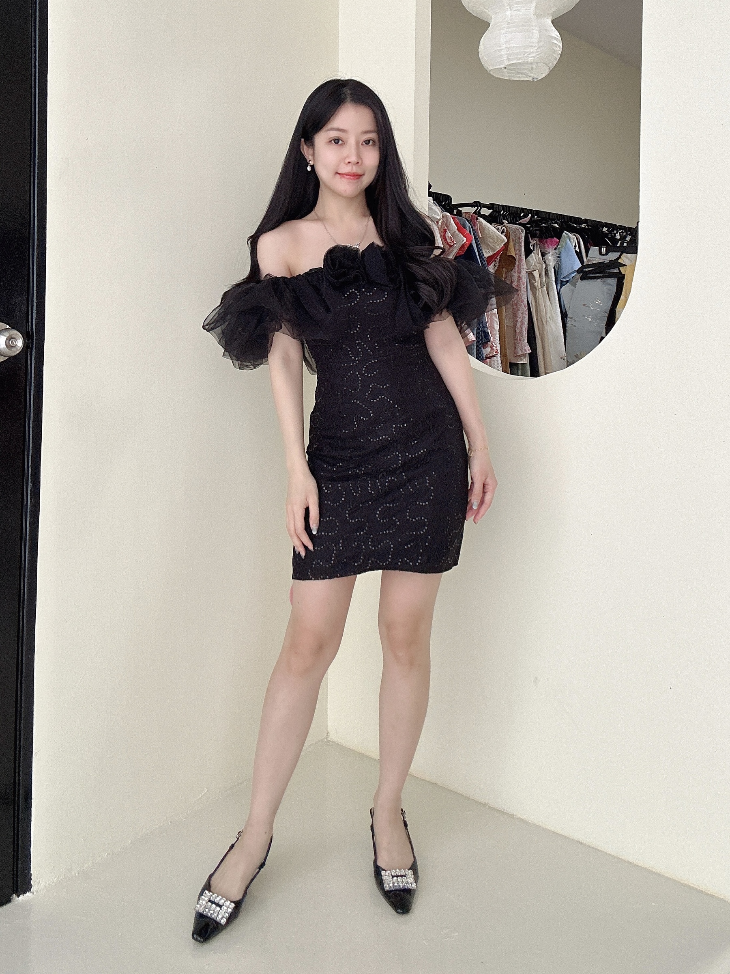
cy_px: 487
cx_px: 365
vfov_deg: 73.9
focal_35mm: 23
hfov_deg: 58.9
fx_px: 647
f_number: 1.9
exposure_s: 1/60
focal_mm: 2.69
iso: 100
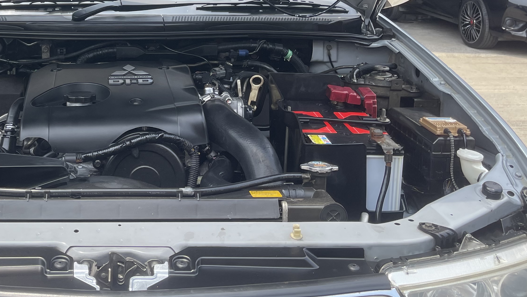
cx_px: 115
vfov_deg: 23.2
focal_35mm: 49
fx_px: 685
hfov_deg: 40.6
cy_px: -19
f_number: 1.6
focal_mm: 5.1
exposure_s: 1/801
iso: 32
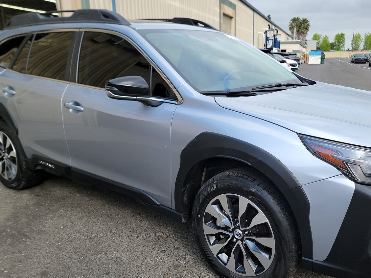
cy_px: 153
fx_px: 364
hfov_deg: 53.6
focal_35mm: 34
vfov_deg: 41.8
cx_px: 223
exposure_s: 1/241
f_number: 1.8
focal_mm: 6.7
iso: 50
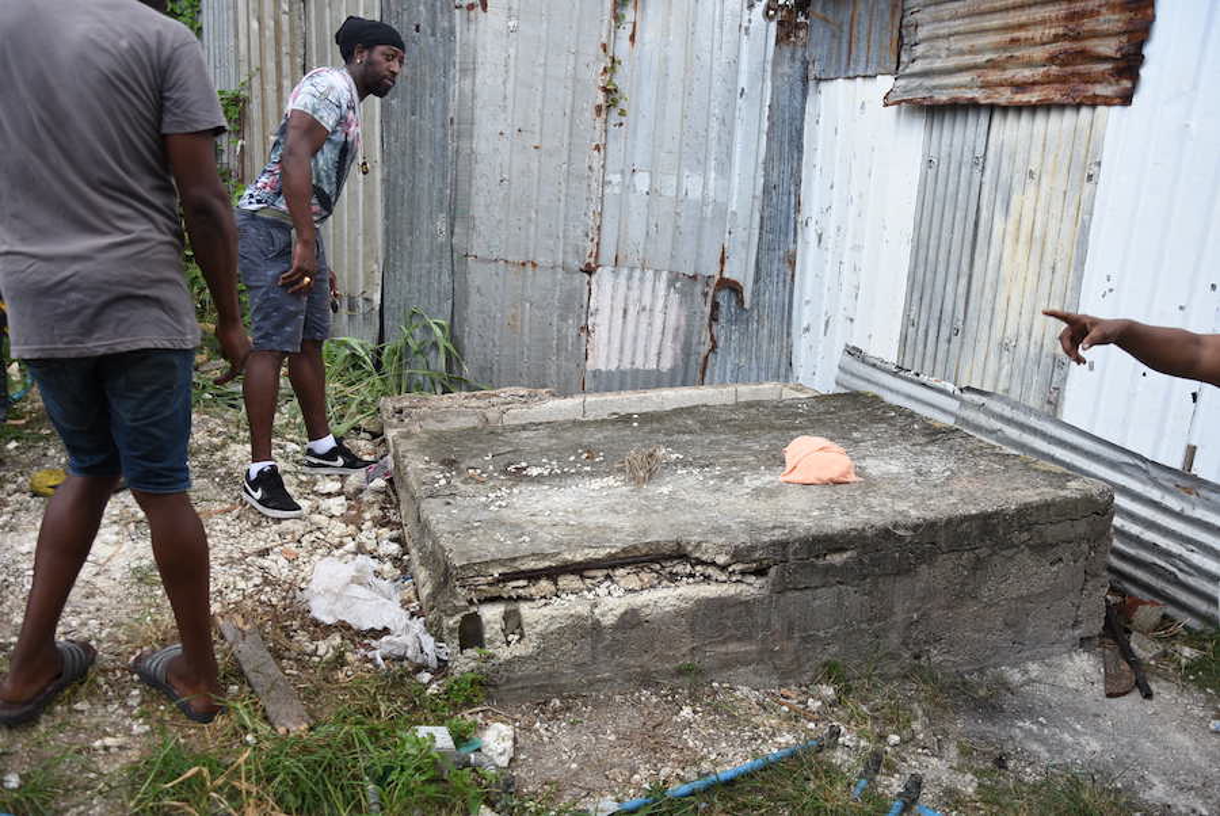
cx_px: 610
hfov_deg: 67.3
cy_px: 408
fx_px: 916
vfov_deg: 48.0
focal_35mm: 27
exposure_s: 1/250
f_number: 4
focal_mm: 18
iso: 160
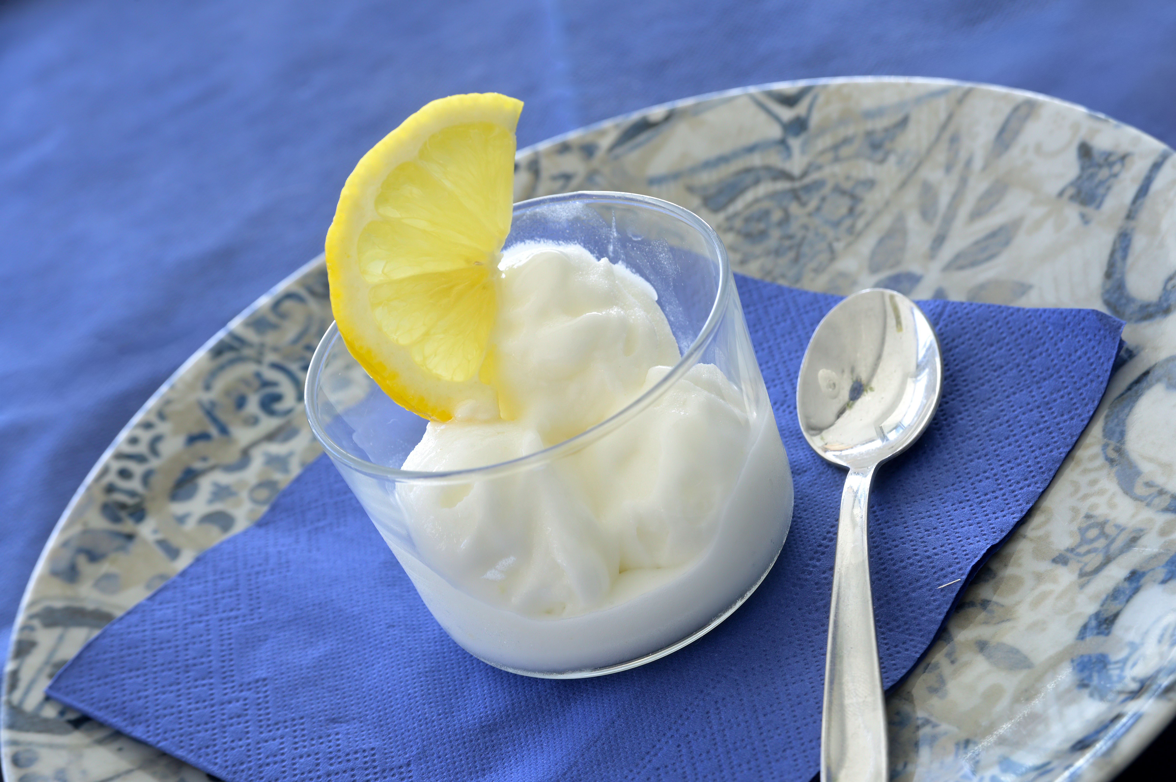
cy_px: 391
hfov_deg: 19.5
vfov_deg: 13.0
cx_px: 588
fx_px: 3428
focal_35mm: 105
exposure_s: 1/8
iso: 100
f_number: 11
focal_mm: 105
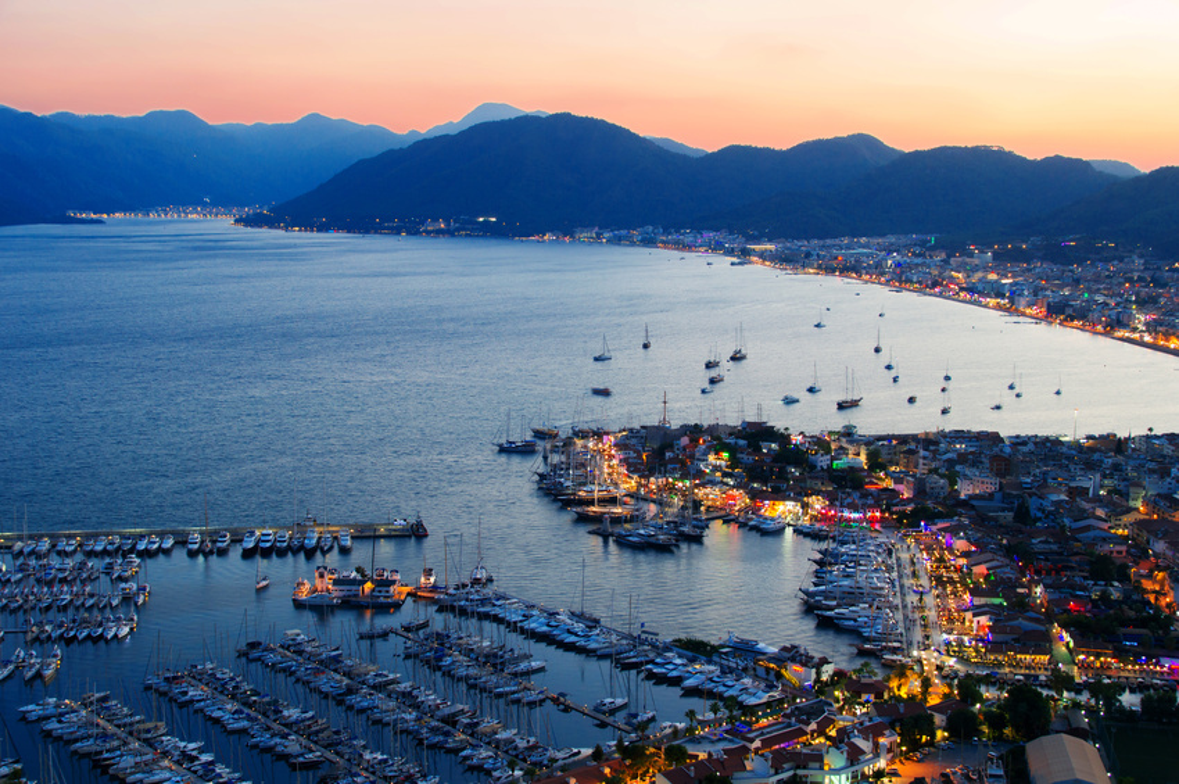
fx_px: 1423
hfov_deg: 45.0
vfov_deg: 30.8
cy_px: 392
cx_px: 590
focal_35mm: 44
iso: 200
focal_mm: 29
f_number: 8
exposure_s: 1
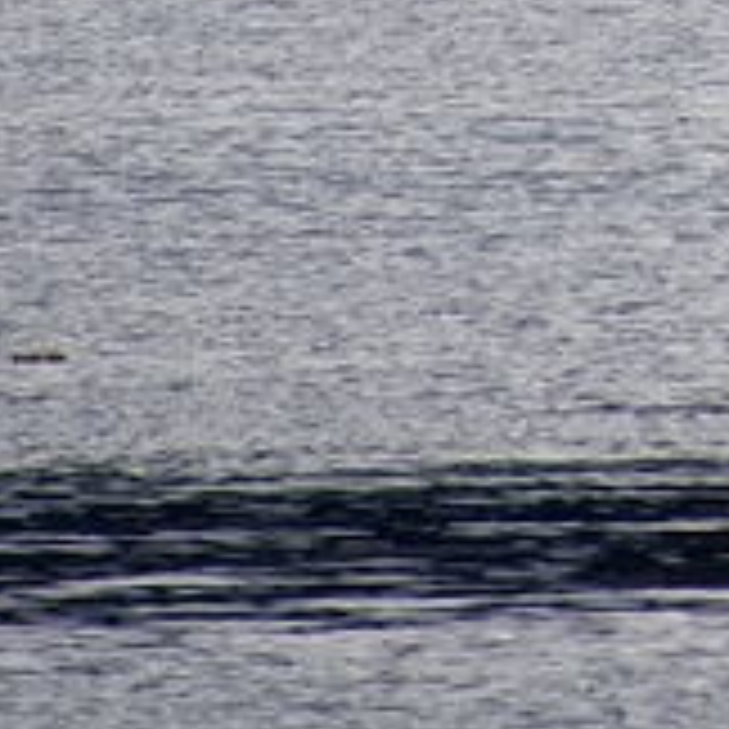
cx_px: 1426
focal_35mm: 2013
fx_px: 47962
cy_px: -986
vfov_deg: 0.9
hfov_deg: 0.9
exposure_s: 1/640
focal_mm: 300
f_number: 5.6
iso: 250
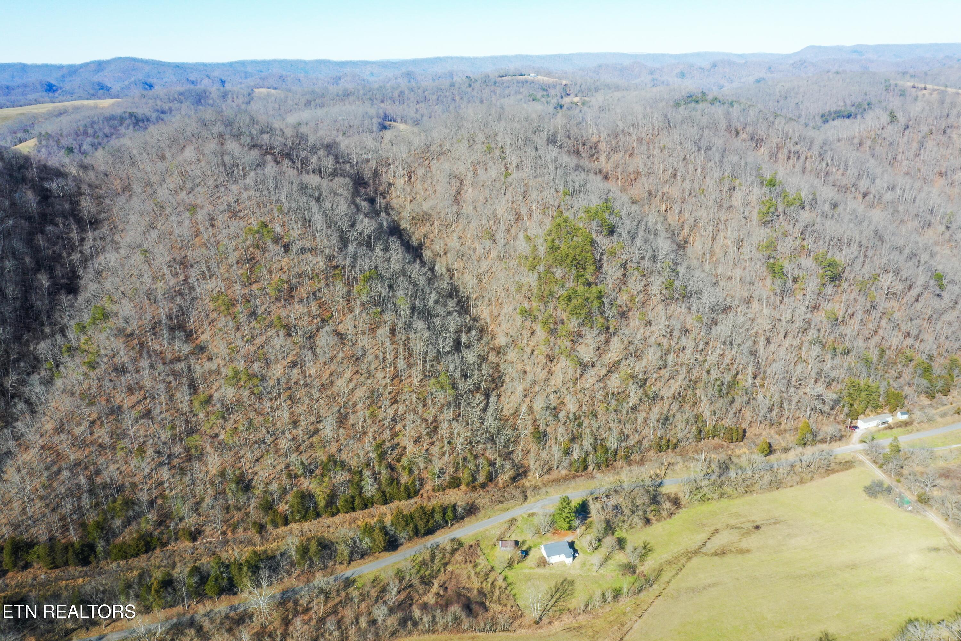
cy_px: 320
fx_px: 747
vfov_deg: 46.4
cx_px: 480
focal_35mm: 28
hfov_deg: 65.5
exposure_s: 1/100
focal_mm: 10.26
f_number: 10
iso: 100
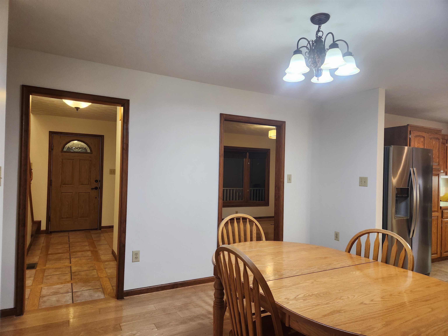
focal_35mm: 23
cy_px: 168
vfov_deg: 58.9
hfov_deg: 73.9
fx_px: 298
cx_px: 224
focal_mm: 5.4
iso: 200
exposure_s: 1/120
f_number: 1.8
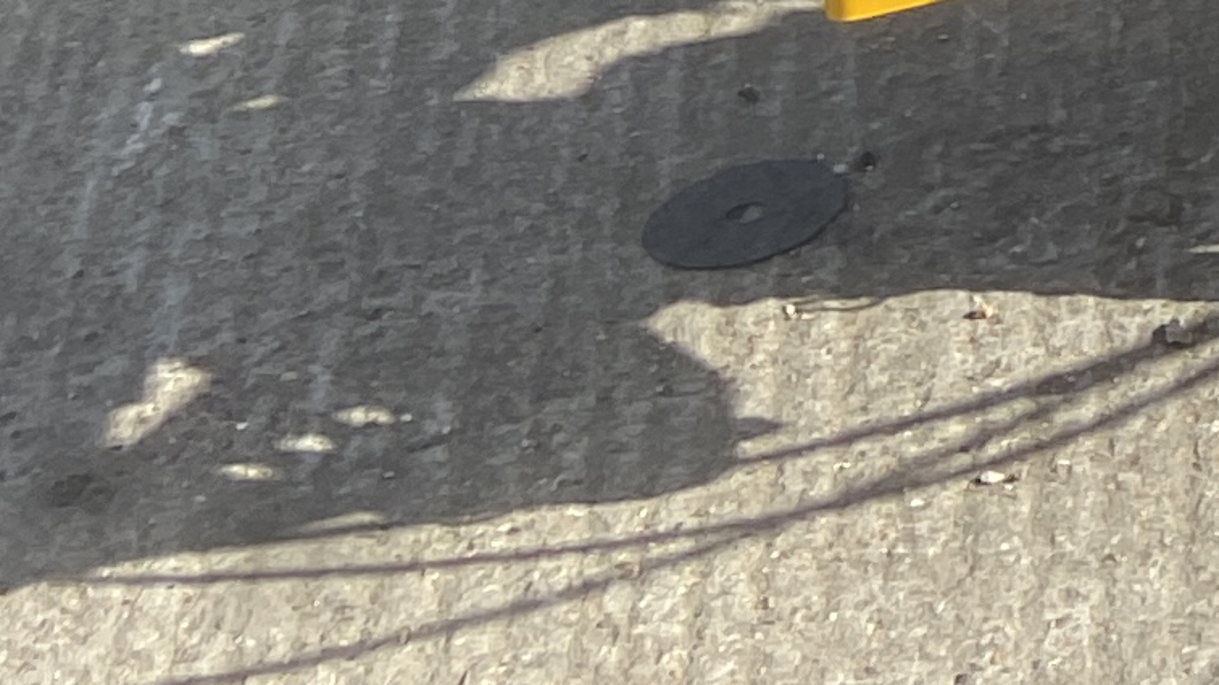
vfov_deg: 7.3
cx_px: 2962
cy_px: -1173
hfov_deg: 11.6
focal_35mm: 151
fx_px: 4880
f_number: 1.8
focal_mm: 4.25
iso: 32
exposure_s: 1/981
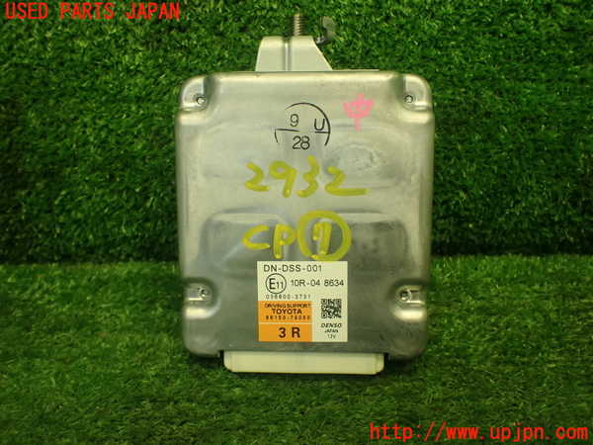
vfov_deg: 46.8
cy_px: 222
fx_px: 514
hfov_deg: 60.0
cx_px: 296
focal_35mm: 30
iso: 320
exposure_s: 1/125
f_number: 2.3
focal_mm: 5.4
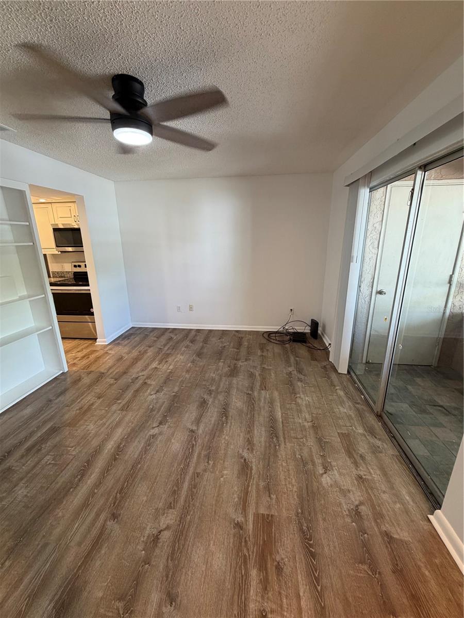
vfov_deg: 102.1
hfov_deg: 85.7
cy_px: 309
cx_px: 232
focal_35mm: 14
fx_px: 250
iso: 200
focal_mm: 2.22
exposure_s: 1/60
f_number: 2.2
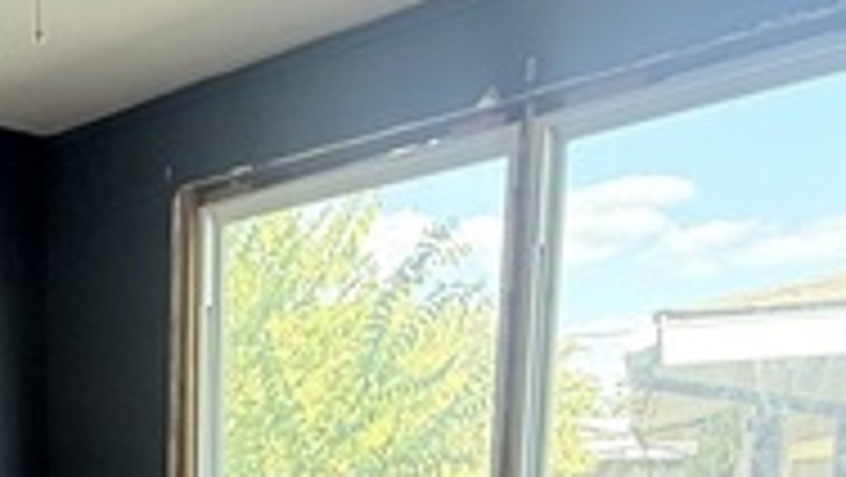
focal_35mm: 52
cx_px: -27
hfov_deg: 35.5
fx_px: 1167
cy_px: 711
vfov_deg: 20.0
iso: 160
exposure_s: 1/99
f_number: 2.2
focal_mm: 2.22
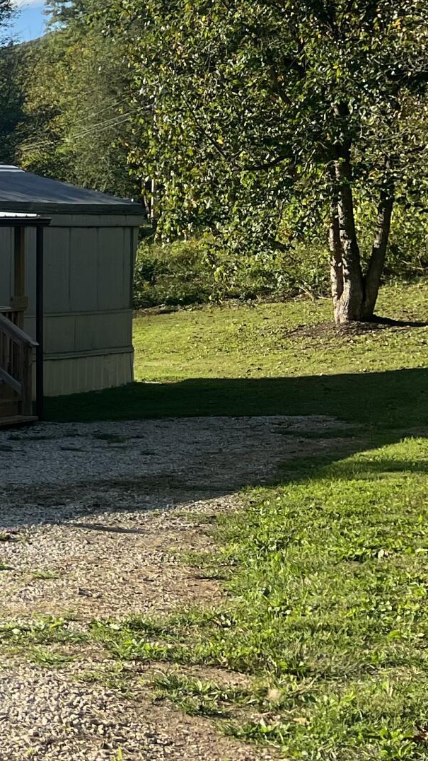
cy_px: 234
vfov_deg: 26.6
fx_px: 1594
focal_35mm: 79
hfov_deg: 12.3
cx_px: -579
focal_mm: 5.7
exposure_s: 1/2353
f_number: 1.5
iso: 50
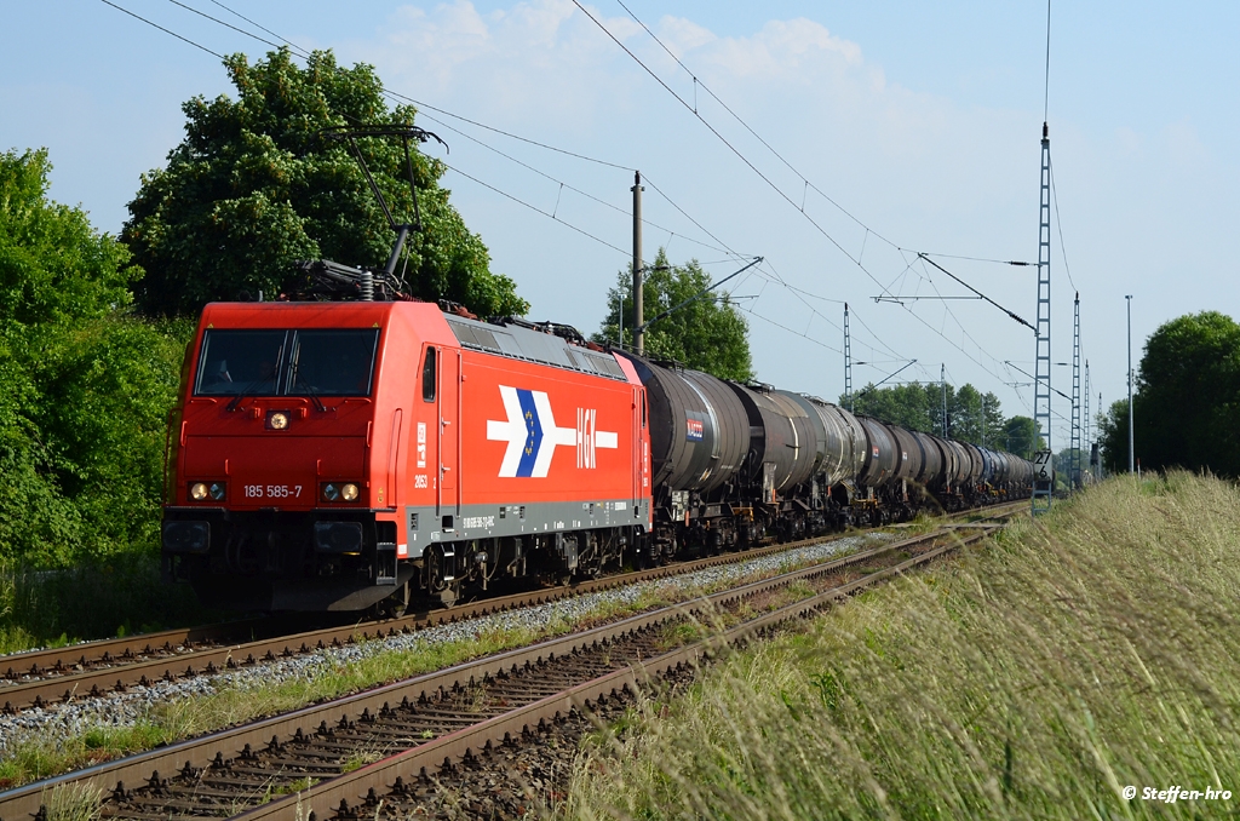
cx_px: 620
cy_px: 410
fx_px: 2578
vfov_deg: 18.1
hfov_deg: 27.0
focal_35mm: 75
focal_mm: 50
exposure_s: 1/640
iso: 160
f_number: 6.3
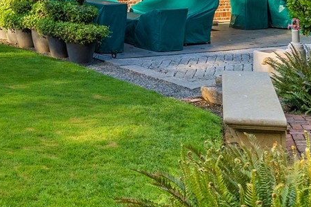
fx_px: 683
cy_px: -89
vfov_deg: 16.0
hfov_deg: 24.7
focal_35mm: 79
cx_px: 14
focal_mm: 21
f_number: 4
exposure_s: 1/320
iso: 125
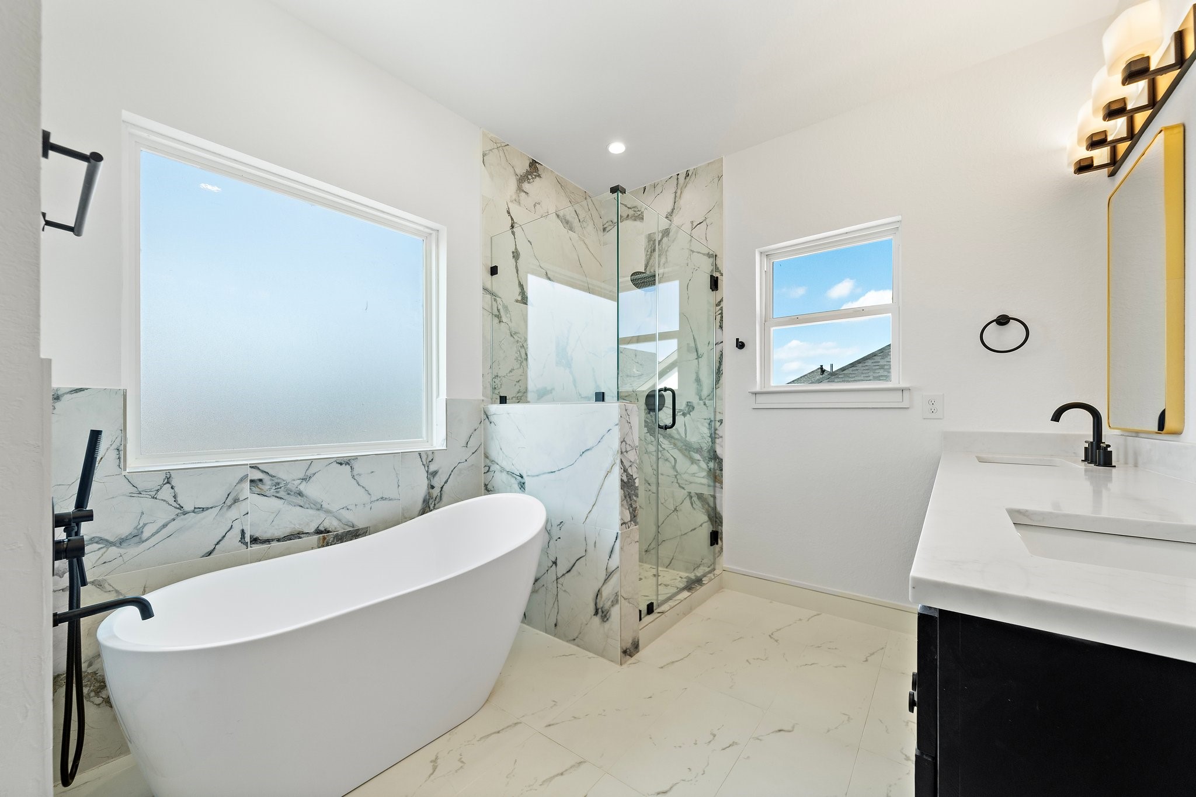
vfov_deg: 85.4
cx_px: 598
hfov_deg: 108.3
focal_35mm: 13
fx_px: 432
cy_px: 398
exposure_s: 1/30
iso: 640
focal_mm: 13
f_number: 8
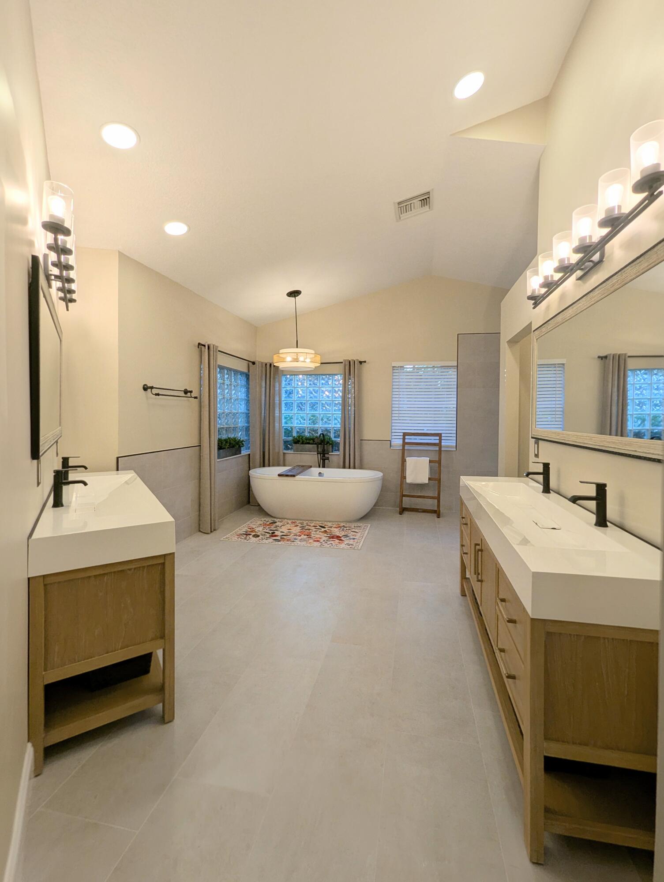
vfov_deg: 106.1
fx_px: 332
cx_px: 332
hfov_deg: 90.0
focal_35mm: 13
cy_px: 441
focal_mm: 1.95
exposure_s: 1/120
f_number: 2.2
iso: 51
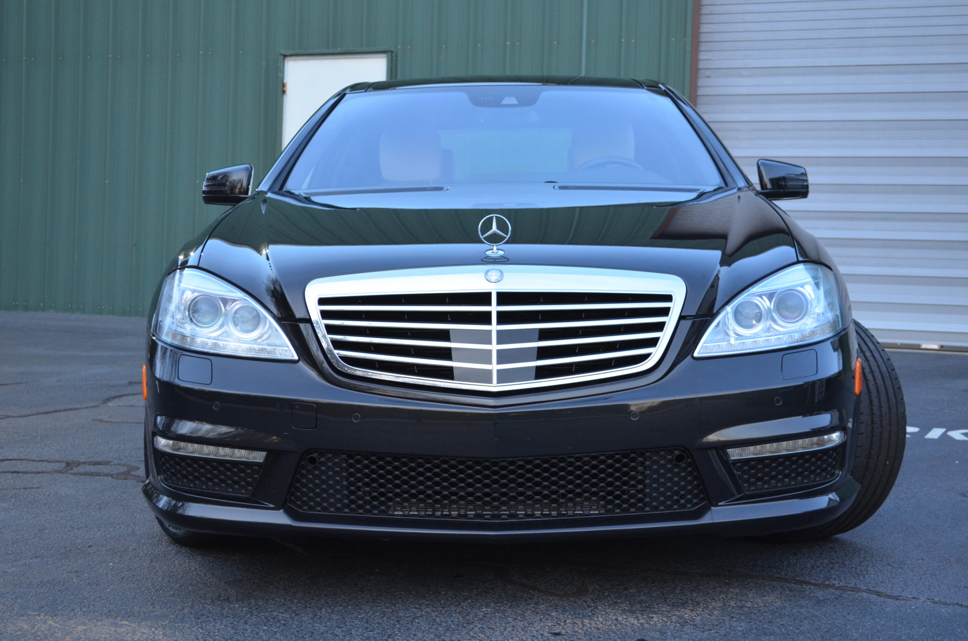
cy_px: 320
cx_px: 484
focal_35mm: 52
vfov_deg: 25.6
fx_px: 1409
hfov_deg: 37.9
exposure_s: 1/30
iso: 1100
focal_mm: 35
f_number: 5
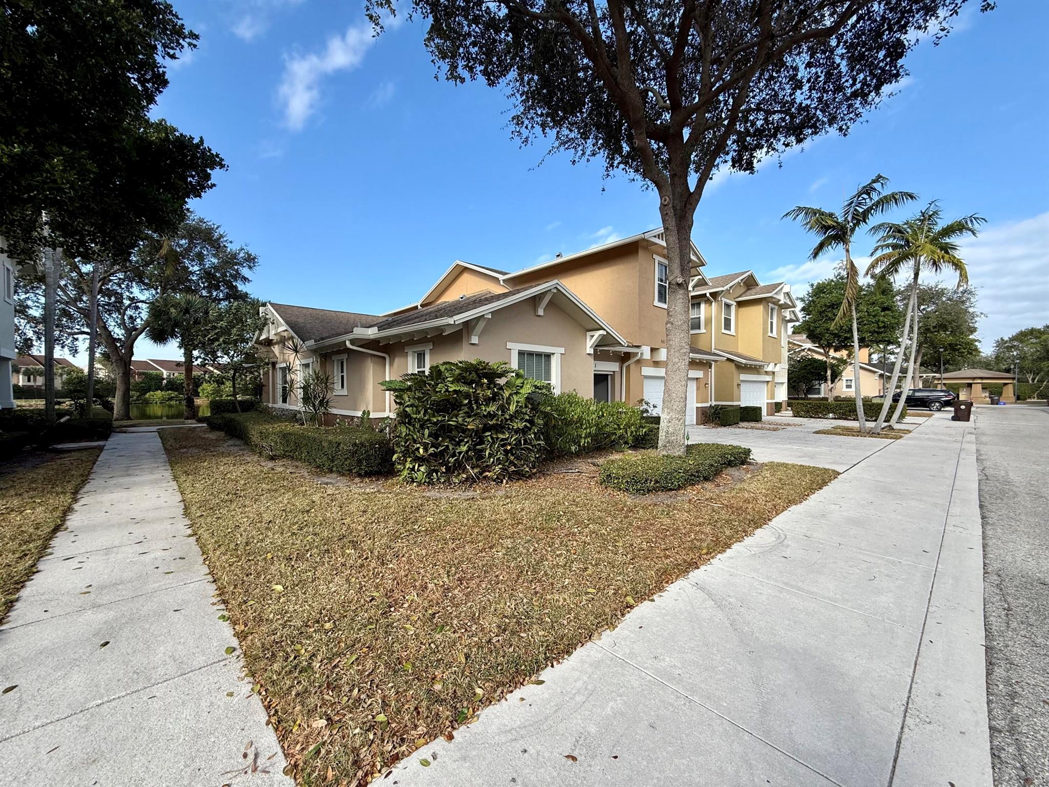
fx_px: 424
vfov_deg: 85.7
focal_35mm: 14
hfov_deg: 102.1
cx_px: 524
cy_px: 394
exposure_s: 1/841
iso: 50
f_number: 2.2
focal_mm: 2.22
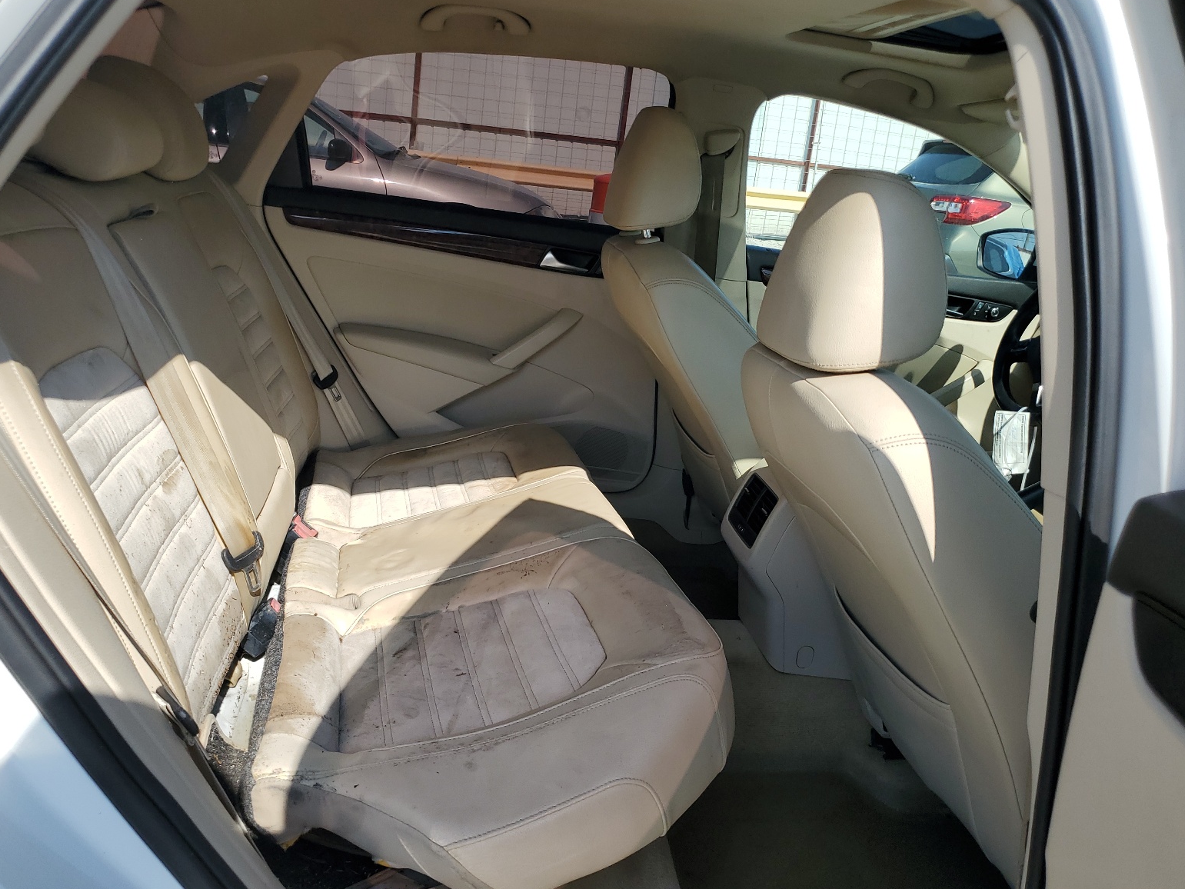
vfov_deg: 51.4
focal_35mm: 27
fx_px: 924
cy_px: 450
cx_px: 583
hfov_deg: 65.3
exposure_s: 1/2500
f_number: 1.5
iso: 50
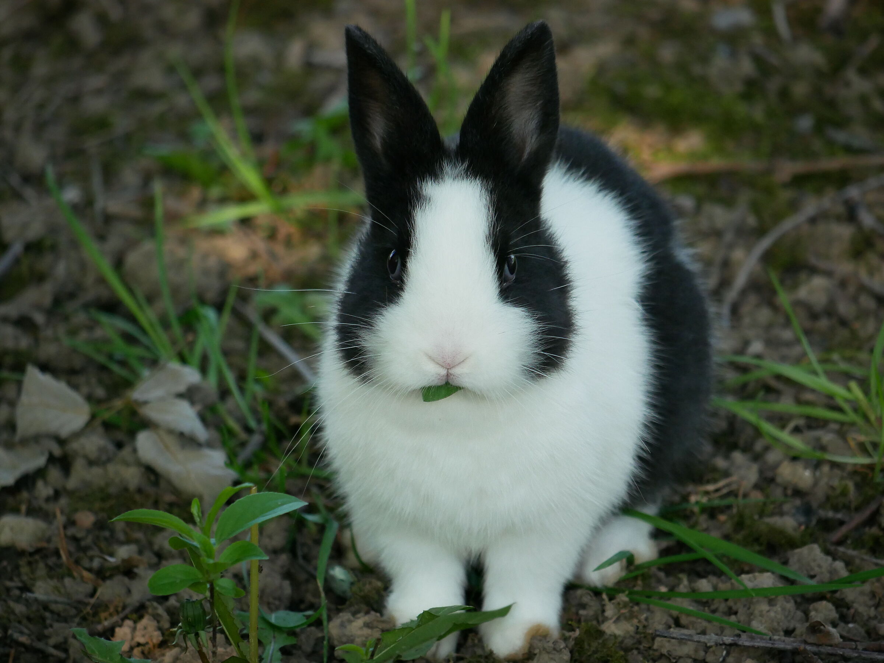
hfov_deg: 4.0
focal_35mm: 492
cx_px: 442
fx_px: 12569
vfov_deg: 3.0
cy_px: 332
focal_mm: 246
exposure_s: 1/640
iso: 1250
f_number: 5.6
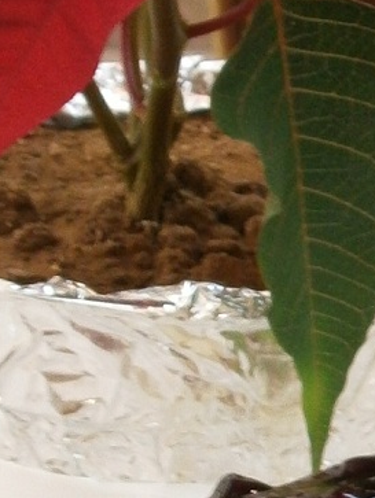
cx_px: 542
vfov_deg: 8.5
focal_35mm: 233
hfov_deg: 6.3
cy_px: 373
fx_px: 3360
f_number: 3.4
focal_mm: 8.3
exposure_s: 1/5
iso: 125
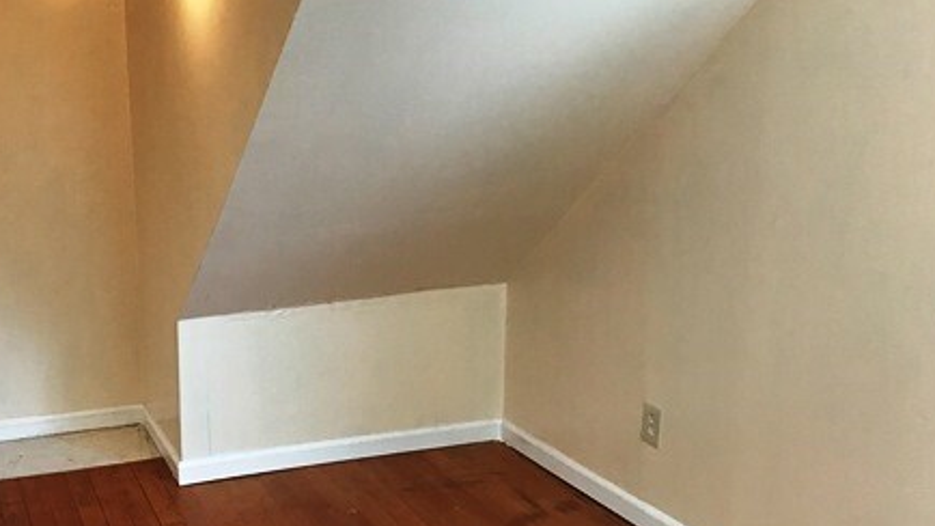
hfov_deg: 44.5
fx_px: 1116
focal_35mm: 45
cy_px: 274
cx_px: 276
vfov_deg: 26.5
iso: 32
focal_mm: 3.99
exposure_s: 1/30
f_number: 1.8
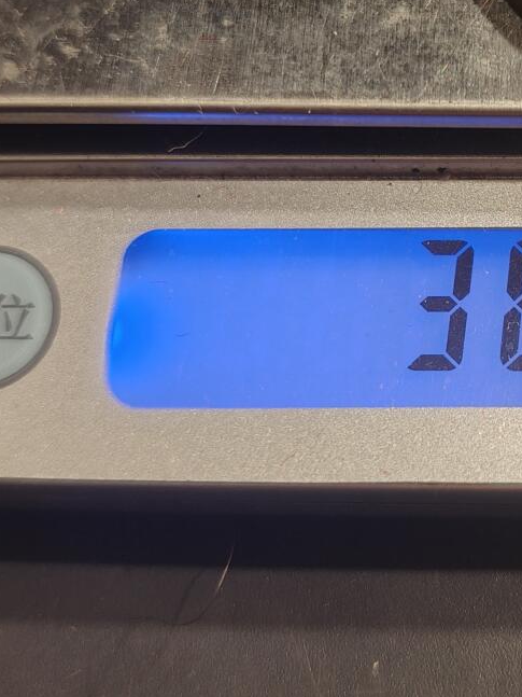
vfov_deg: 30.0
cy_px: 223
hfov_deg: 22.3
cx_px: 478
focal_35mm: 64
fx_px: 1287
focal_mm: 6.06
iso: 125
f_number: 1.6
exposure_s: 1/100
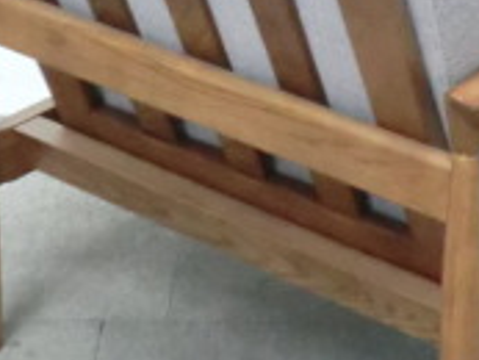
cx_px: 377
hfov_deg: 11.9
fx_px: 2299
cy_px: -39
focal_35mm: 166
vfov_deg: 8.9
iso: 800
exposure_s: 1/25
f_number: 4.3
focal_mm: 8.2
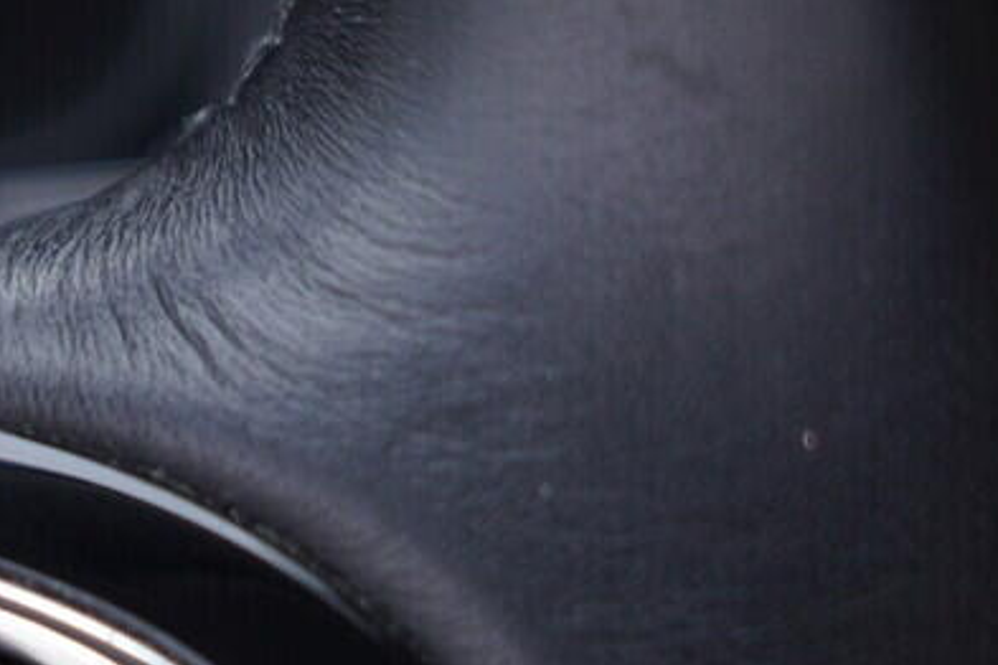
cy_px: 746
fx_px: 3659
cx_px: -472
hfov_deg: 14.5
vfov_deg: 10.3
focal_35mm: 132
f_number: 2.8
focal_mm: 24
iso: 125
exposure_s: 1/40
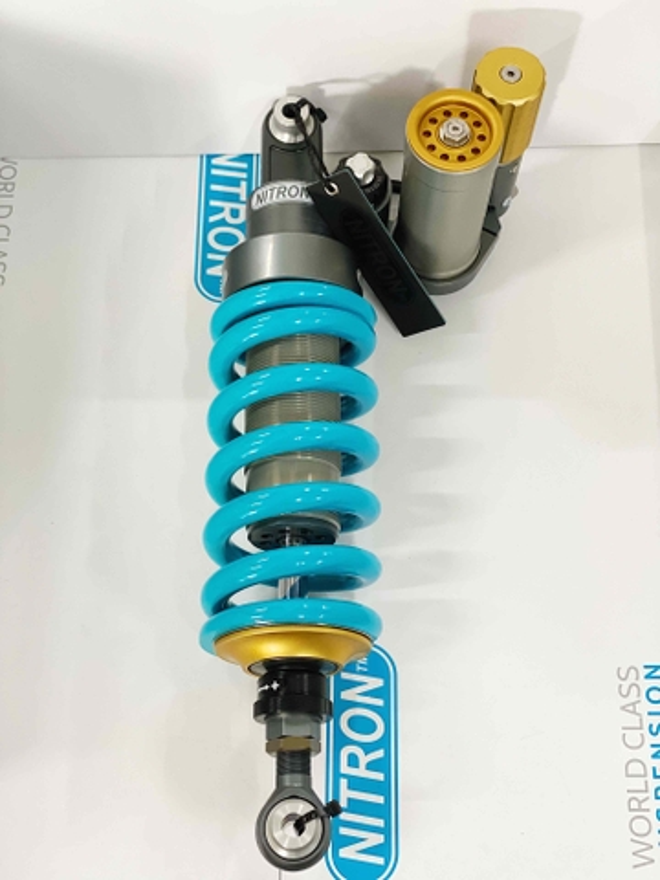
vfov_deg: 36.8
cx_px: 330
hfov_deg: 28.0
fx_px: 1322
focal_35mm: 52
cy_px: 440
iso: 250
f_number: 2
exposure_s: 1/33
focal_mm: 6
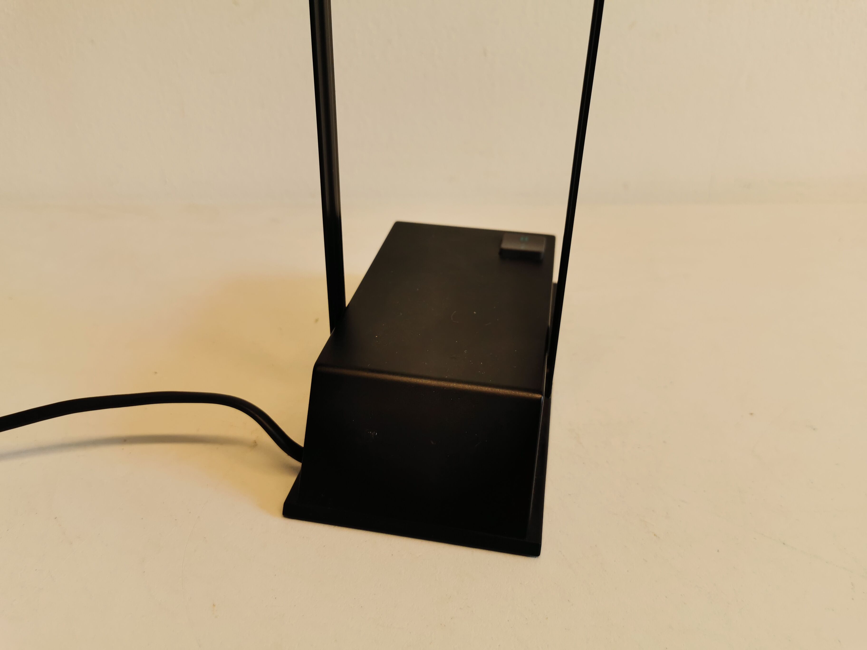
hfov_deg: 65.3
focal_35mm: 27
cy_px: 325
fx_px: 676
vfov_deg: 51.4
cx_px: 434
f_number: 1.6
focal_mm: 5.56
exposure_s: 1/120
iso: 50
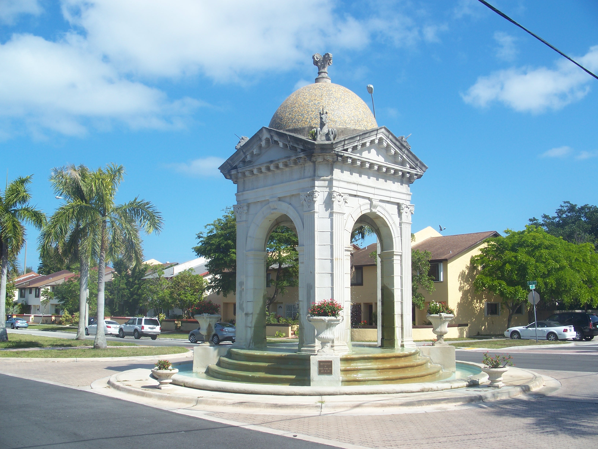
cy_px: 224
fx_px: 639
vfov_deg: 38.7
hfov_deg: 50.1
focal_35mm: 37
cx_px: 299
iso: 64
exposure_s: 1/500
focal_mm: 7.8
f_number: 4
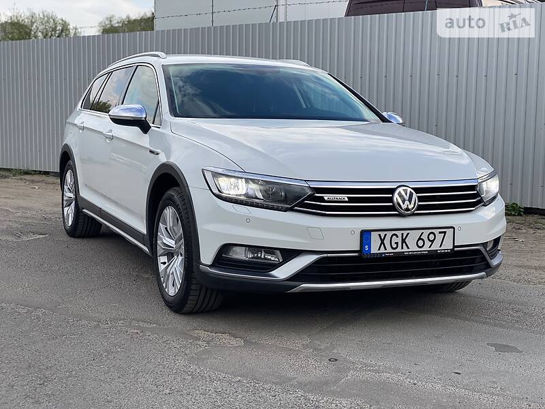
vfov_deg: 28.0
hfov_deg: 36.8
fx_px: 819
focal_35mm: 52
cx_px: 272
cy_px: 204
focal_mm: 6
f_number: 2
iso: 20
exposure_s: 1/424
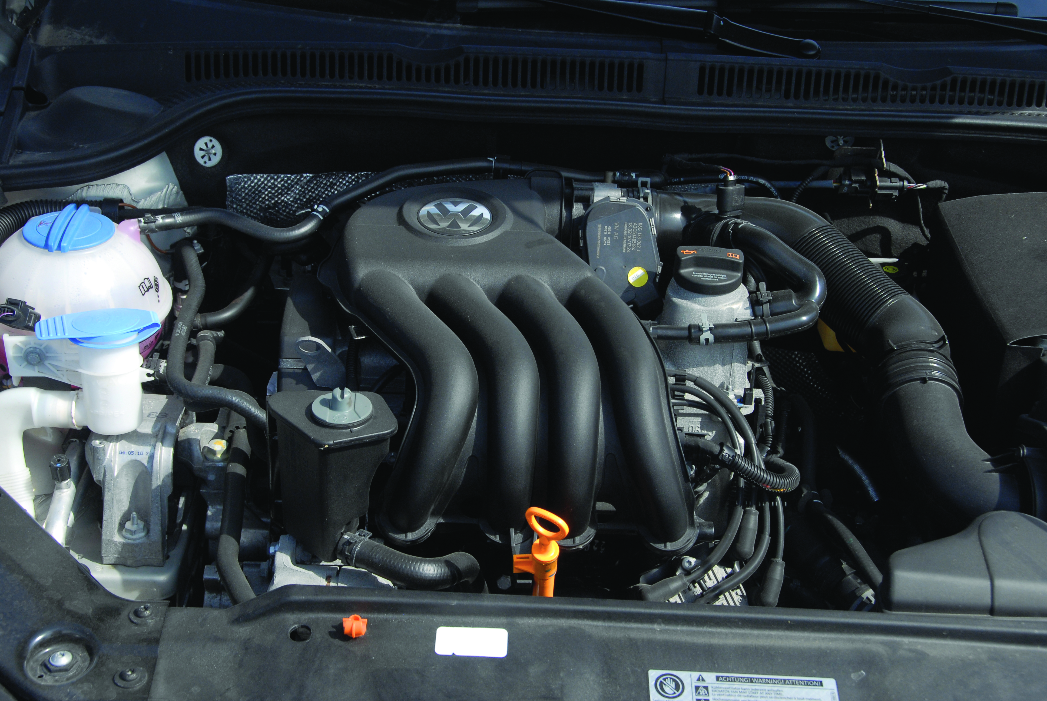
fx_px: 1572
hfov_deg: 36.8
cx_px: 524
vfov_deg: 25.1
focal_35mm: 54
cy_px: 350
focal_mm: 36
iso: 400
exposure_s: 1/125
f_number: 8
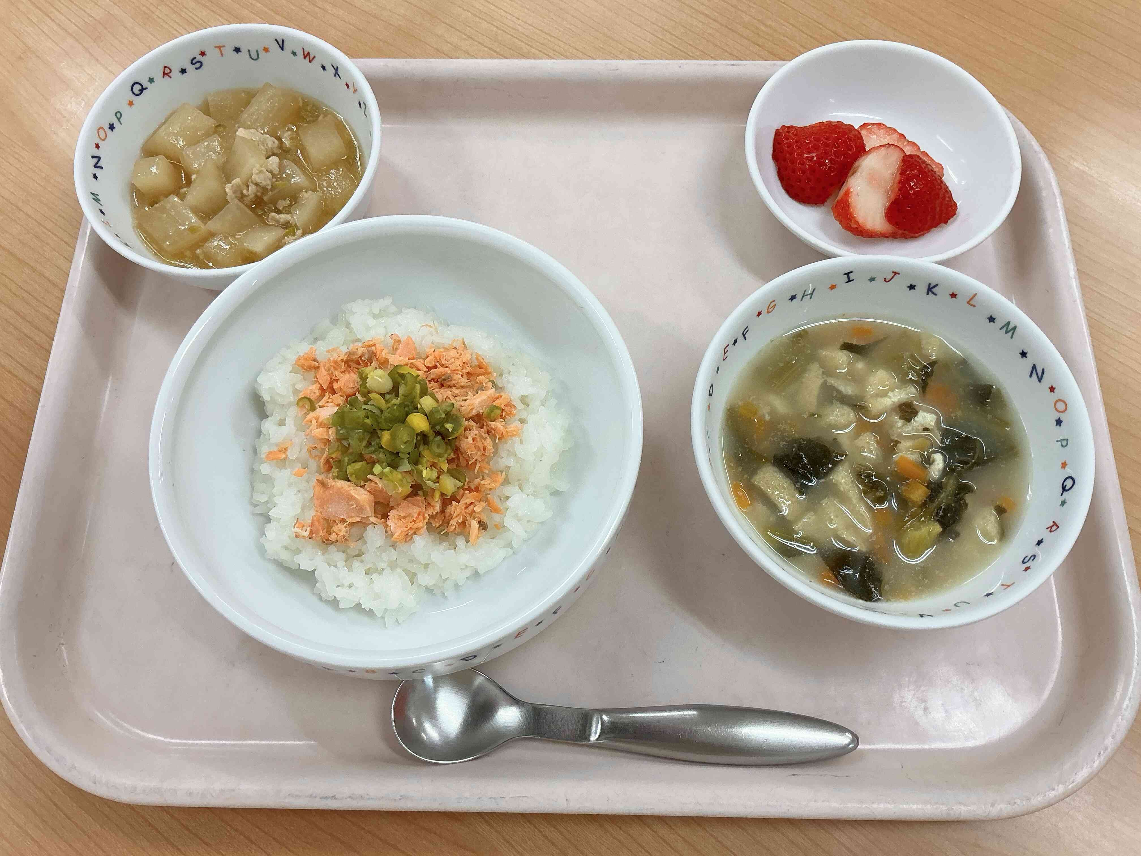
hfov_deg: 61.7
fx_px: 956
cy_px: 428
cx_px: 570
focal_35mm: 29
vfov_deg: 48.2
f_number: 1.8
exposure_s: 1/100
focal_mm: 3
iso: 32
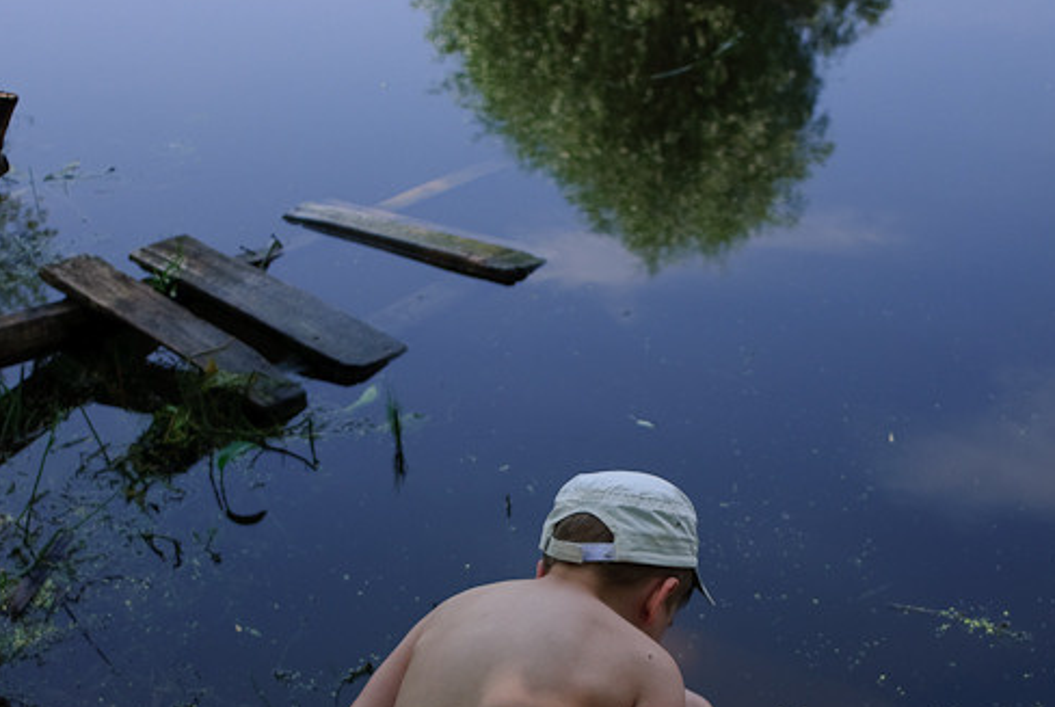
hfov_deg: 33.9
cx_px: 582
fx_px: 1732
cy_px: 553
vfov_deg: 22.8
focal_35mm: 59
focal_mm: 24
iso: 100
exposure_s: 1/800
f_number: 2.8
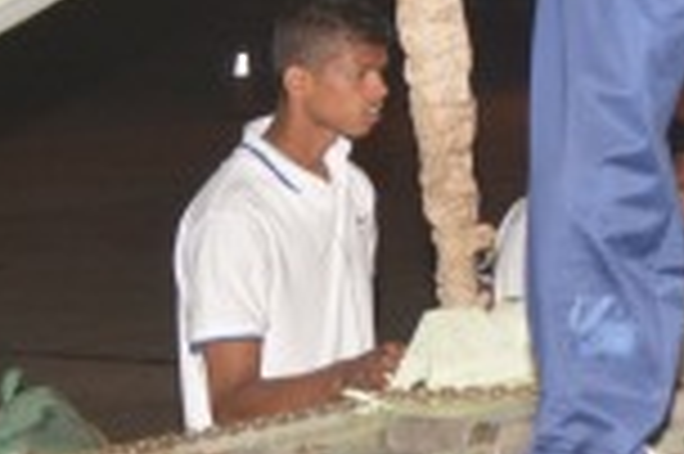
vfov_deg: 9.1
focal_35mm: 142
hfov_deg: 12.9
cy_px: -418
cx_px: 1305
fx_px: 2695
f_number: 3.8
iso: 800
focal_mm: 24
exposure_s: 1/100
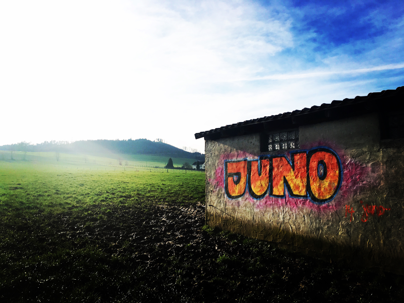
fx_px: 338
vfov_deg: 48.2
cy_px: 152
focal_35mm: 29
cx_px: 202
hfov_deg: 61.7
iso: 25
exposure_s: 1/962
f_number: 2.2
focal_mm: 4.15
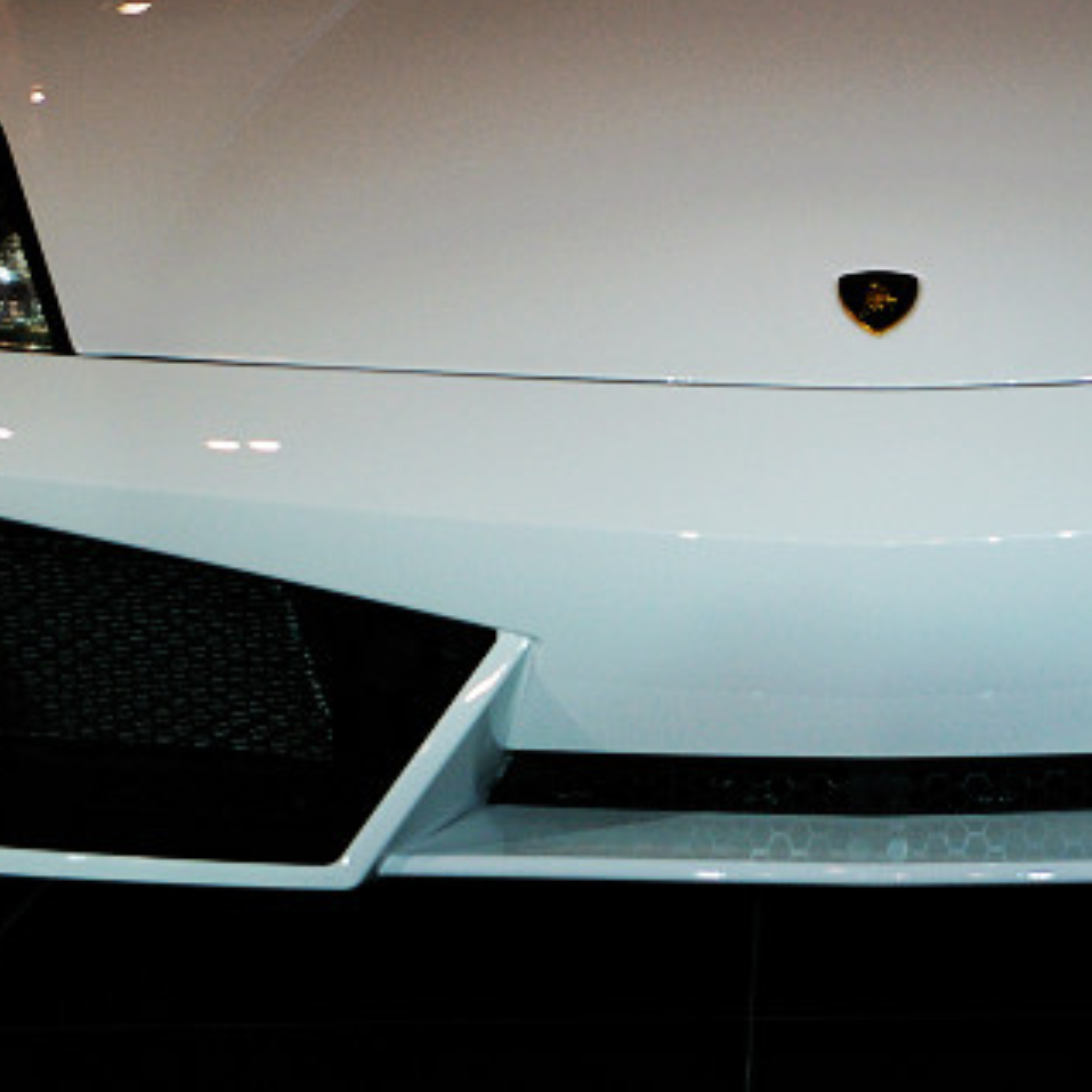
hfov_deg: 16.0
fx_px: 3847
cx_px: 893
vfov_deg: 16.1
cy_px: 445
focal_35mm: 108
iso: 800
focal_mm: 45
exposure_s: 1/500
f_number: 4
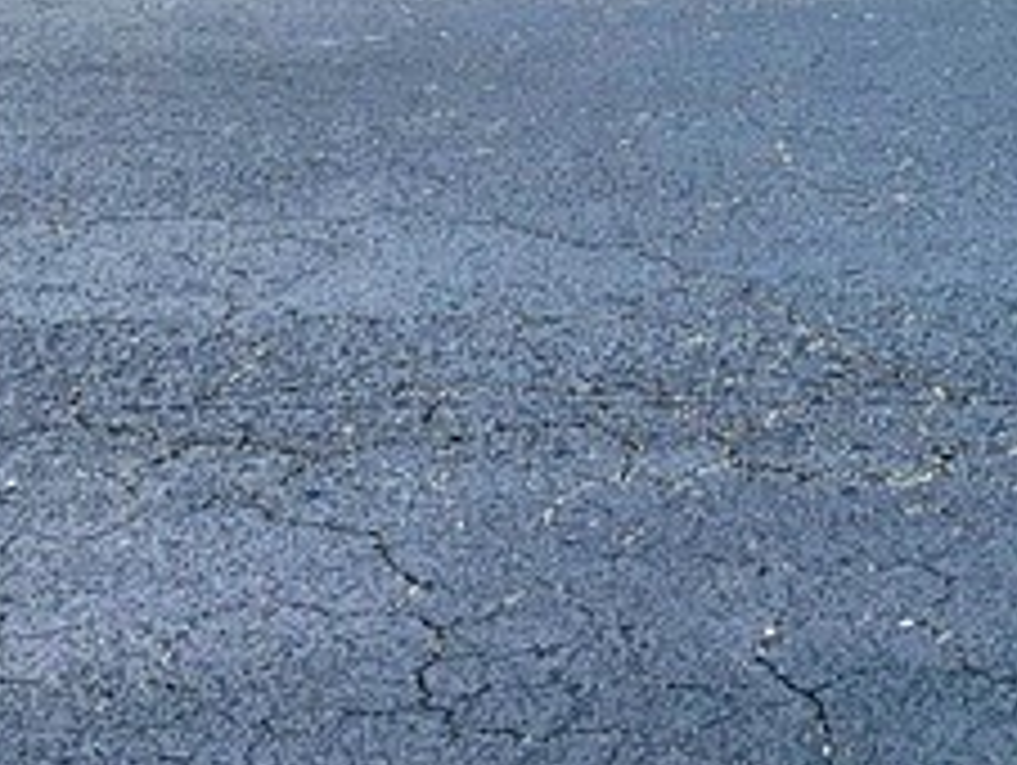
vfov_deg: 13.1
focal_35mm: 104
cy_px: -554
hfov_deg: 18.4
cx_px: 1022
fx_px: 3059
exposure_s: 1/833
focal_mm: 6.3
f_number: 1.7
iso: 10
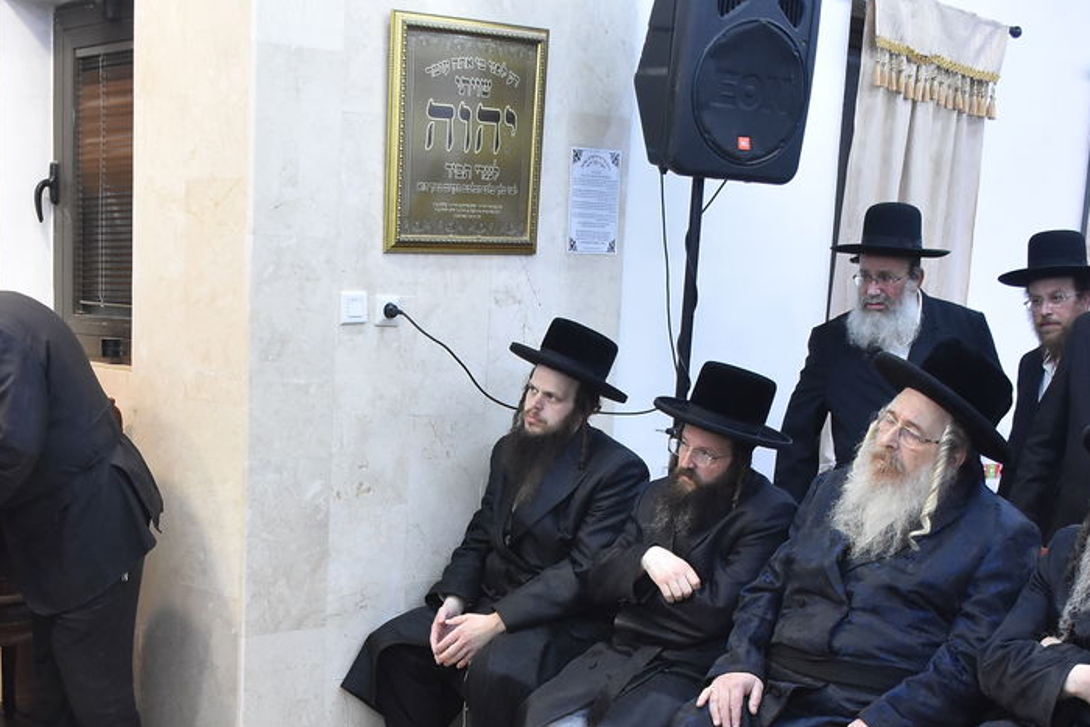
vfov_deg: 24.0
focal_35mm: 54
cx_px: 425
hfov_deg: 36.7
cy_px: 725
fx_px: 1635
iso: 1600
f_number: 5.6
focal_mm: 18
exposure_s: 1/100
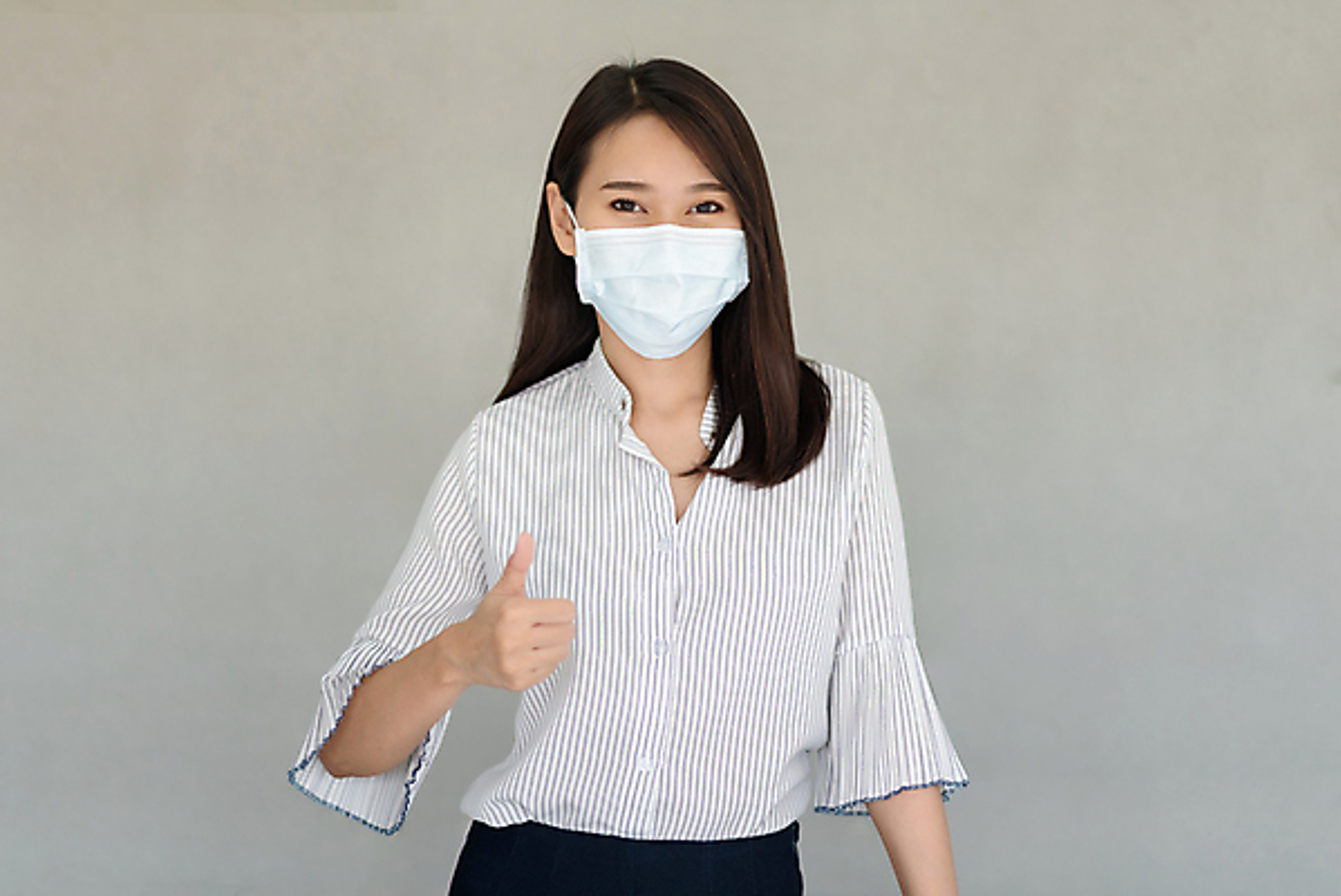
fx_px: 3168
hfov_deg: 23.9
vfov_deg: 16.1
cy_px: 448
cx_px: 670
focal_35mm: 85
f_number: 1.8
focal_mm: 85
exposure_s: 1/1000
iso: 200
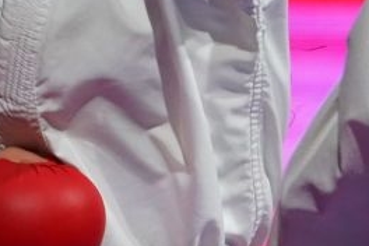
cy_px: -49
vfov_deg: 1.0
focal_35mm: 1363
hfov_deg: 1.5
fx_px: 13970
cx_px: 198
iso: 2000
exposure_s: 1/1000
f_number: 2.8
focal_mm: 200
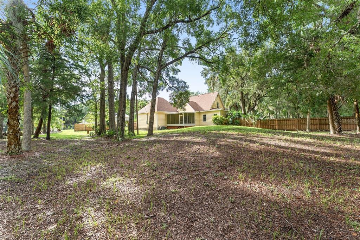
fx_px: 140
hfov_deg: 104.3
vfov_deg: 81.2
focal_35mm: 14
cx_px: 180
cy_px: 120
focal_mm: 14
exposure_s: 1/125
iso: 400
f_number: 7.1
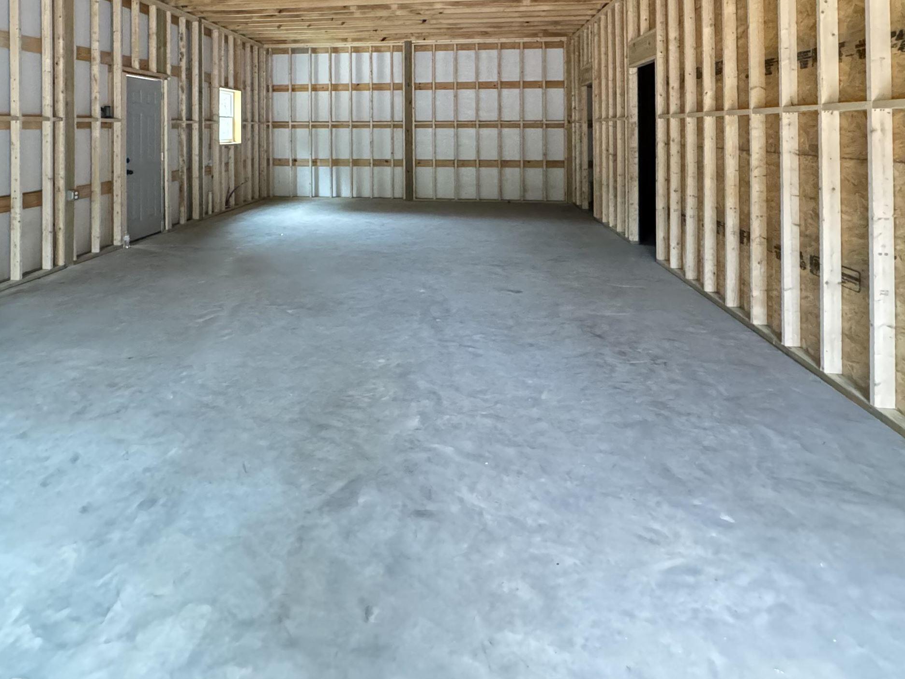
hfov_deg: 73.3
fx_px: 601
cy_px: 124
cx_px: 371
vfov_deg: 54.3
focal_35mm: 23
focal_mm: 2.22
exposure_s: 1/30
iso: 1600
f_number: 2.2
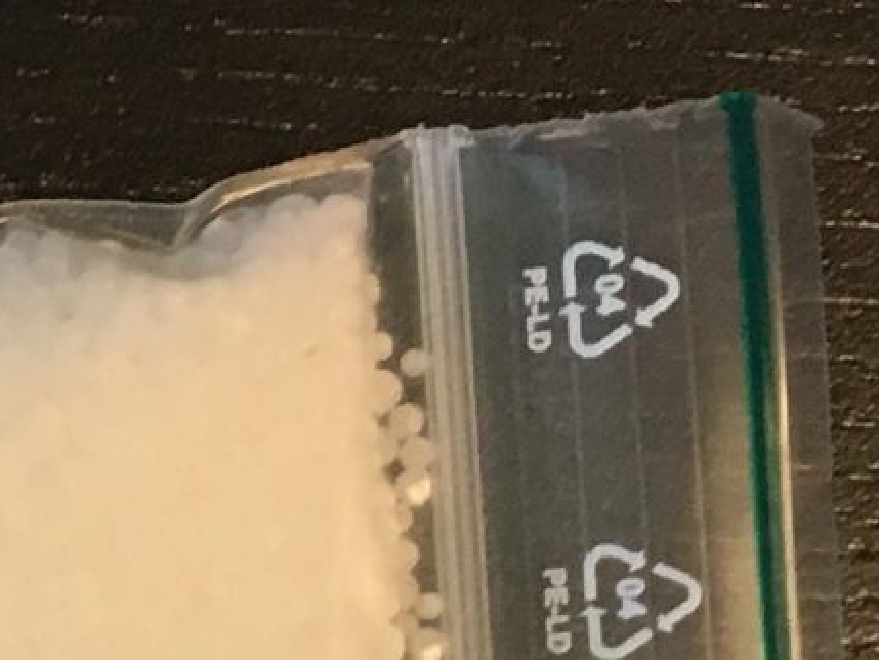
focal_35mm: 173
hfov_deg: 10.1
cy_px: 1273
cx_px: -1168
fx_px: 4394
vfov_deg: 8.2
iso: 100
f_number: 2.2
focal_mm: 4.15
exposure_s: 1/33
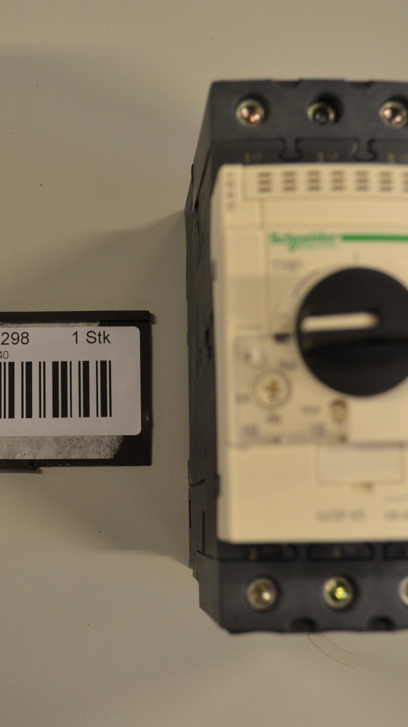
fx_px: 1001
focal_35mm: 52
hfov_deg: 23.0
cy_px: 363
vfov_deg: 39.9
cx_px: 150
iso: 400
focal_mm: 22
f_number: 4
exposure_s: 1/50
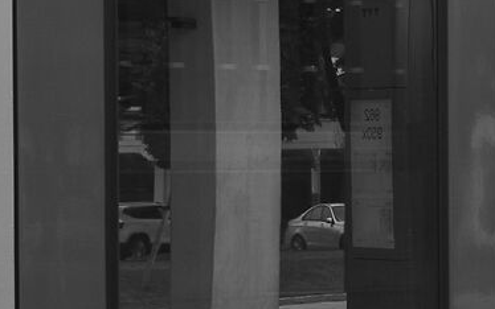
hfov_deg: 6.1
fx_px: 4413
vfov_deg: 4.0
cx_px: 1179
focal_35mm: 327
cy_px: 230
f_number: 5.6
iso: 200
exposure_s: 1/400
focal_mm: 50
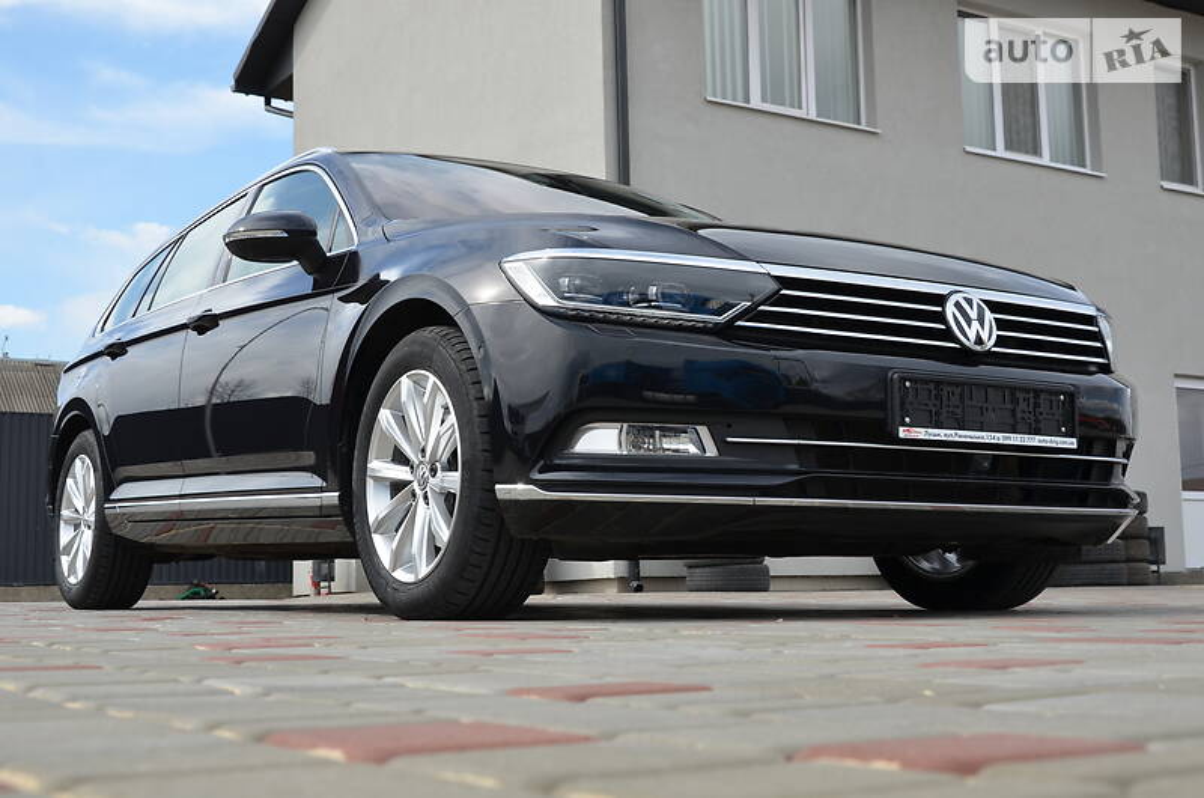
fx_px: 1602
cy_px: 399
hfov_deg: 41.2
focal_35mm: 48
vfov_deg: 28.0
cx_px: 602
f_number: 8
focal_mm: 32
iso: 160
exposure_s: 1/250
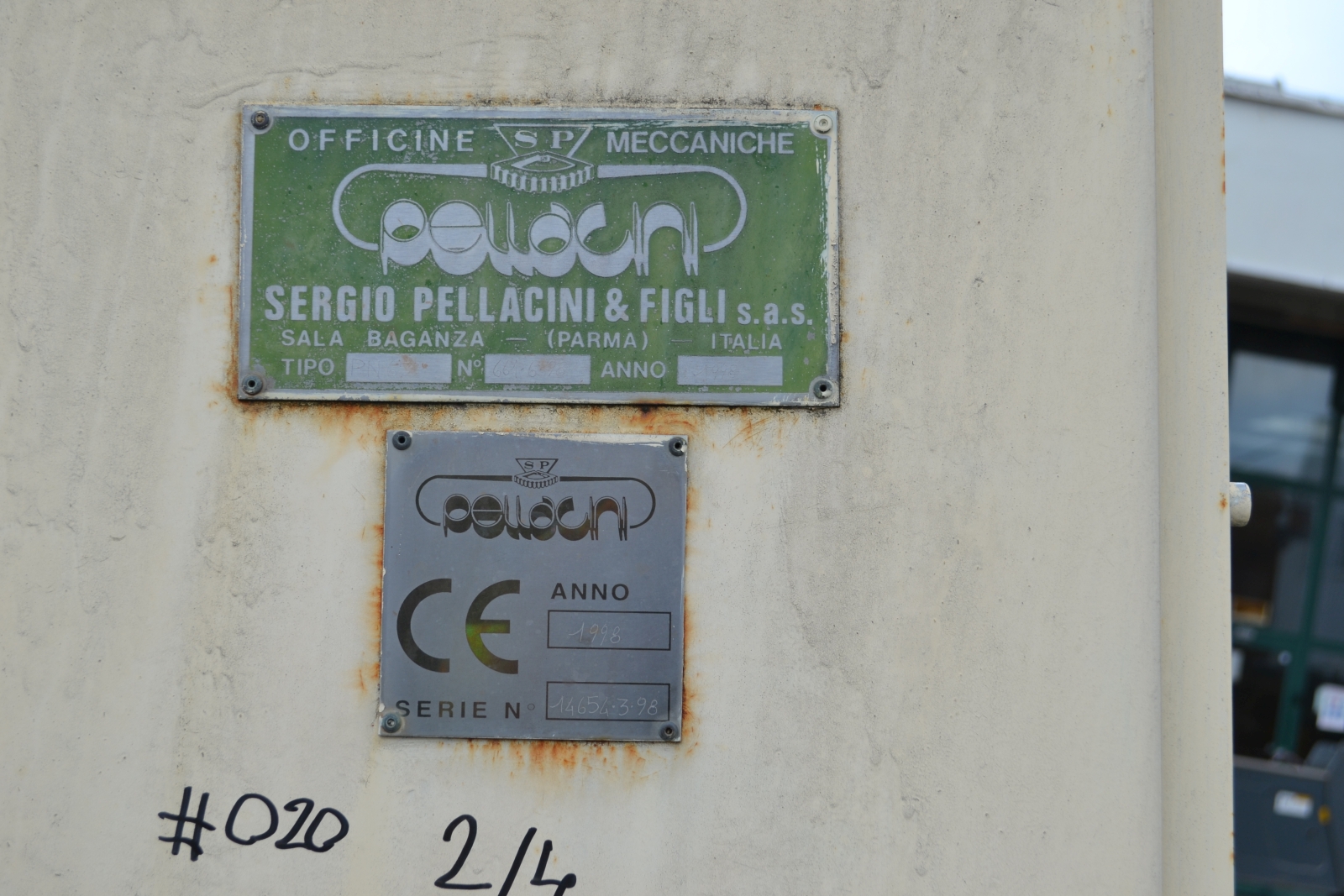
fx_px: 1792
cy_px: 448
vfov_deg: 28.1
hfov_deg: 41.1
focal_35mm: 48
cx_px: 672
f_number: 6.3
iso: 100
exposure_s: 1/160
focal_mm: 32
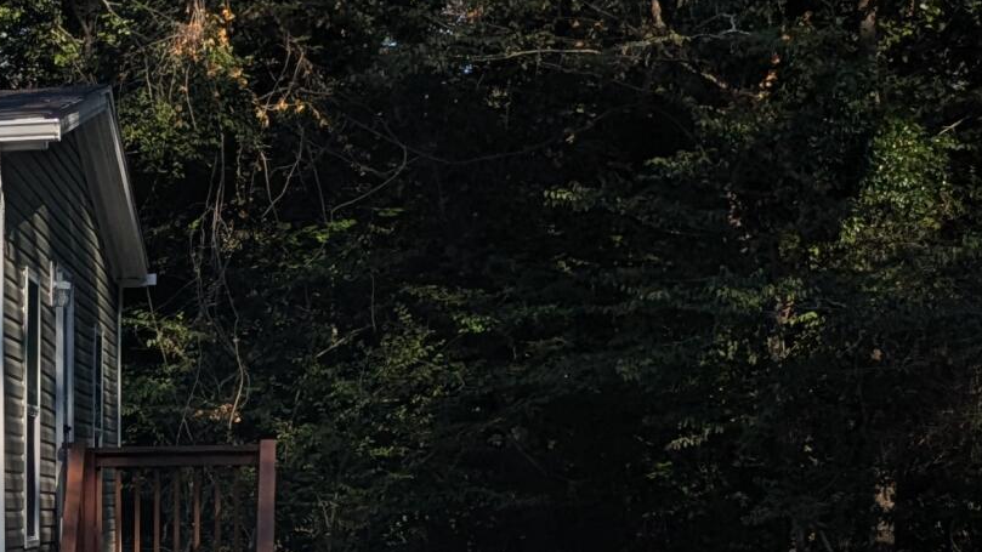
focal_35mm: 101
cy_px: 605
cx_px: -625
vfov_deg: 11.8
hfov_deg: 18.1
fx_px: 2630
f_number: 1.89
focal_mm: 5.43
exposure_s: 1/3378
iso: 50
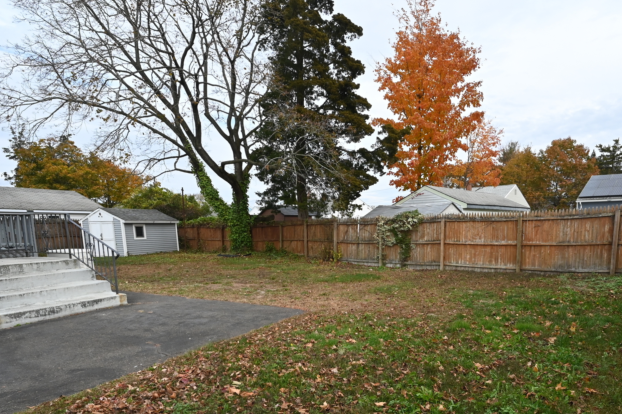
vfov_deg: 53.5
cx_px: 402
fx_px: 397
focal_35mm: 23
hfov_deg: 74.3
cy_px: 289
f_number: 13
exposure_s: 1/640
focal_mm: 14
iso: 1250
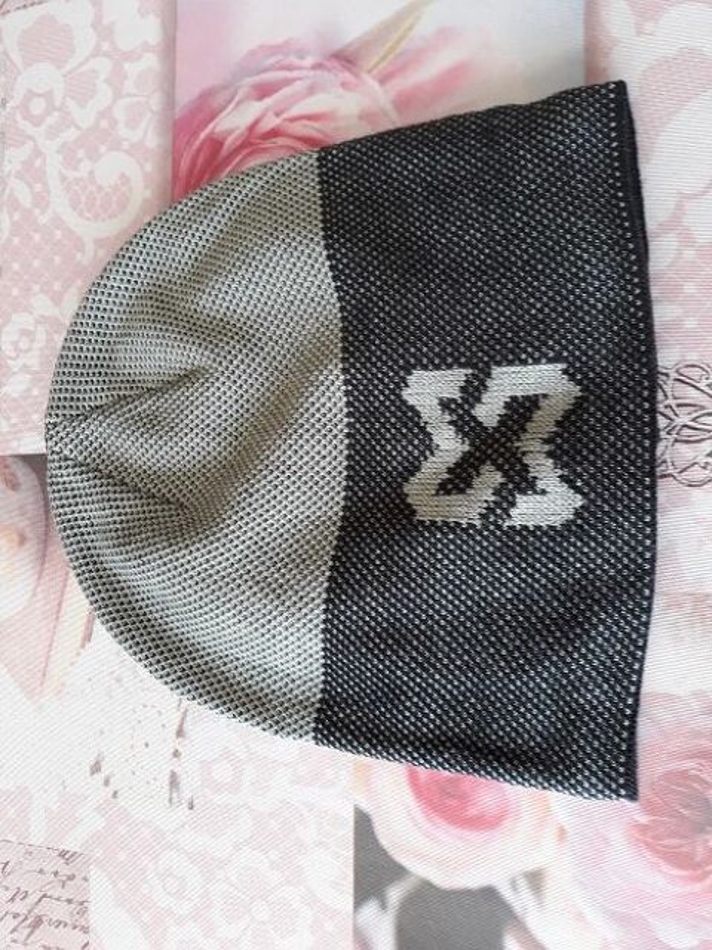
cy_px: 475
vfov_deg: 65.3
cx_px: 356
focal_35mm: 27
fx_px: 740
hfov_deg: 51.4
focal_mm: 3.71
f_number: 1.7
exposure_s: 1/100
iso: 80
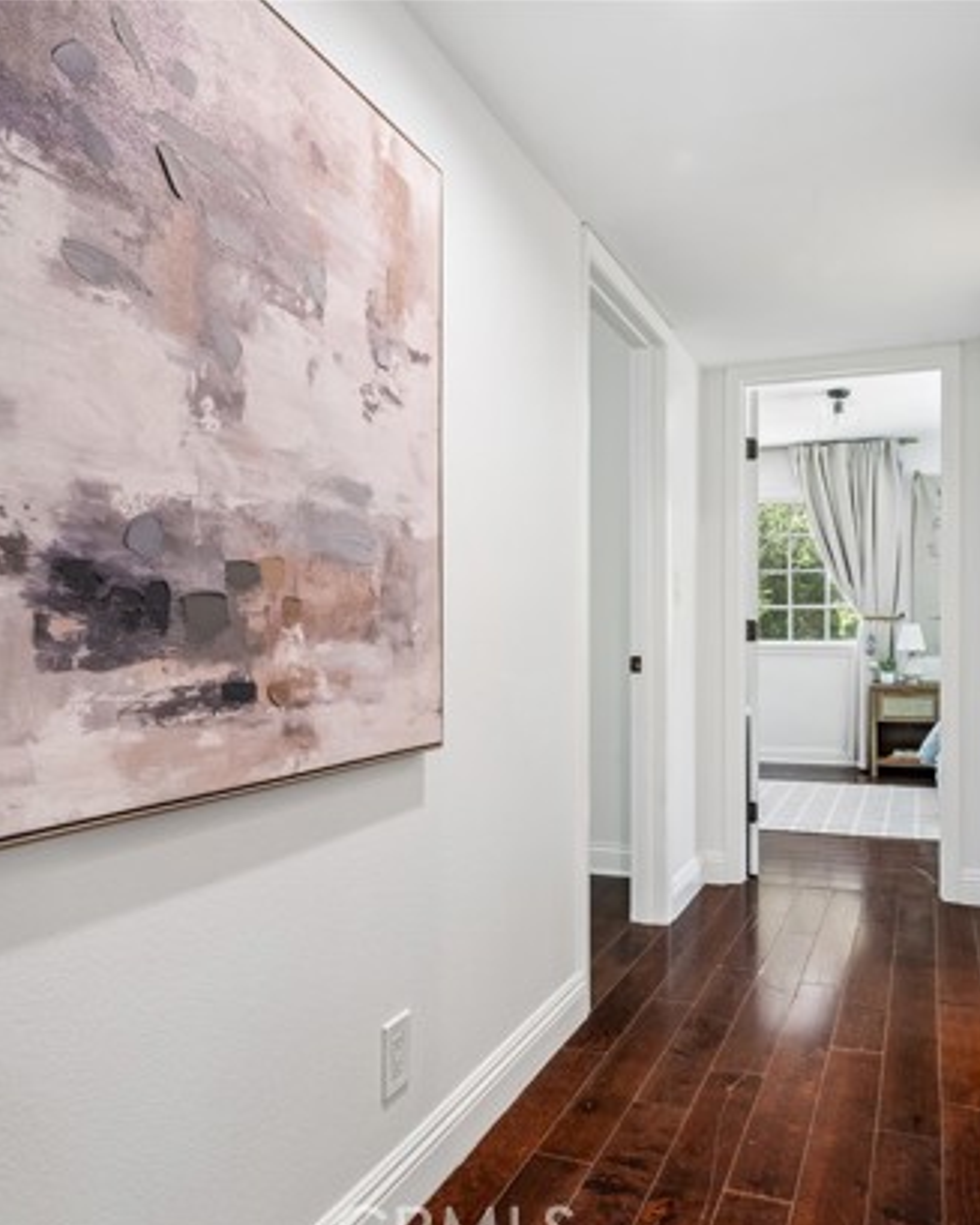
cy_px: 636
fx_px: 907
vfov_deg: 68.1
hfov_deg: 56.3
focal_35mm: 25
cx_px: 596
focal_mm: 17
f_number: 9
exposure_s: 1/4
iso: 250
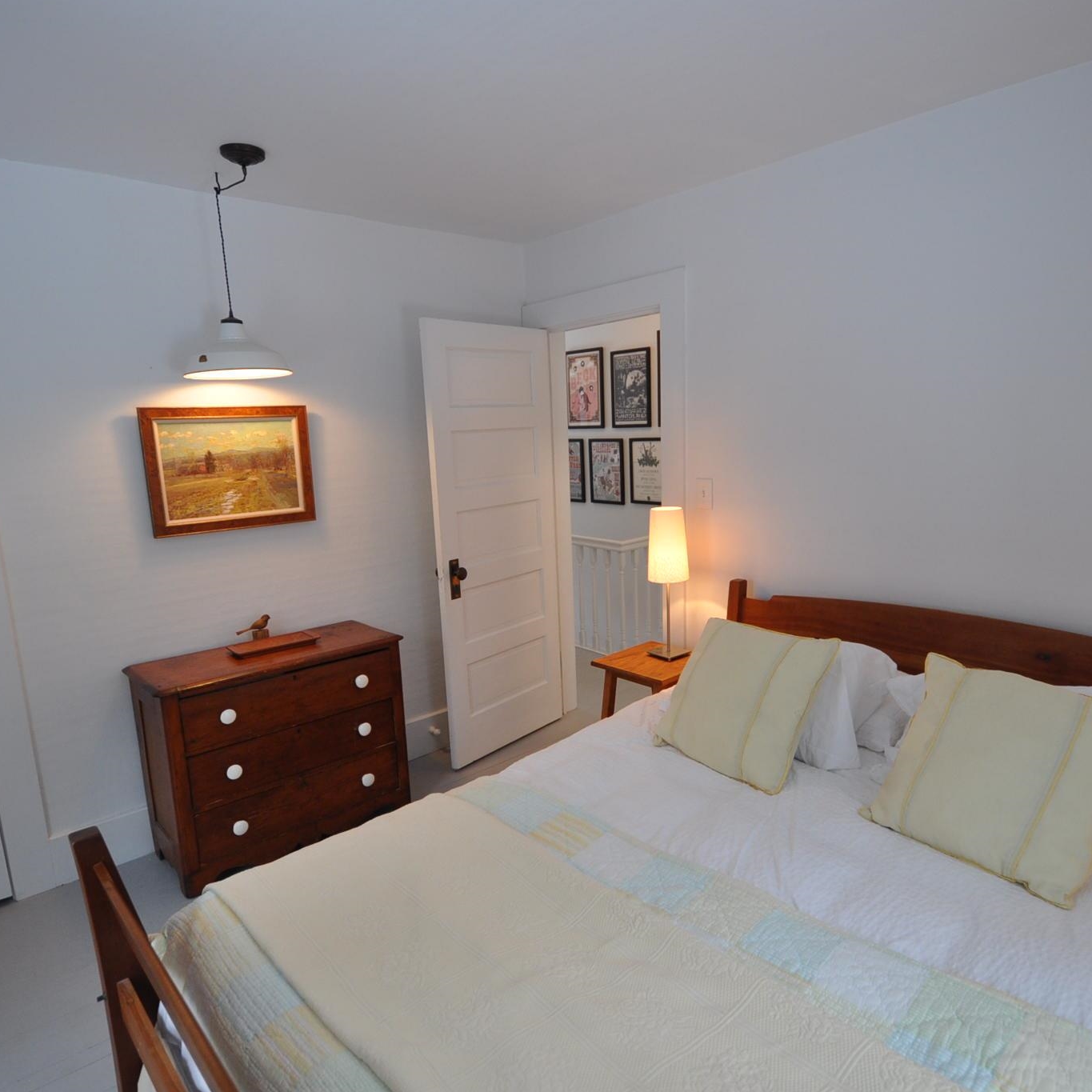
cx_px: 568
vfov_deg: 74.8
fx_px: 714
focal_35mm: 20
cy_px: 549
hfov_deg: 74.8
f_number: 4
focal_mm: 10
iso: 500
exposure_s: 1/60
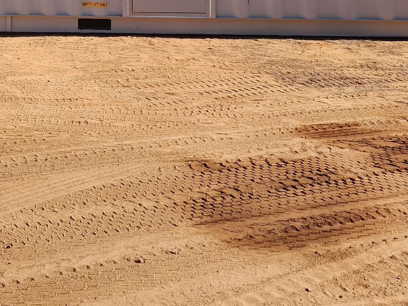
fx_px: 766
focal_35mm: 65
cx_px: 20
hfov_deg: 28.4
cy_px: -98
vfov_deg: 20.5
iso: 12
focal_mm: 6.4
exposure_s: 1/588
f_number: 1.8
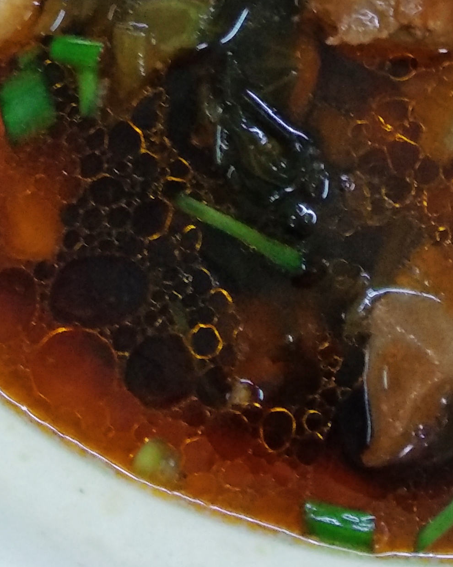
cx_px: 463
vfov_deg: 21.0
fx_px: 1375
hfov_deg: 18.2
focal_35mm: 82
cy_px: -190
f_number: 2.2
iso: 800
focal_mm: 3.81
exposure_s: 1/25
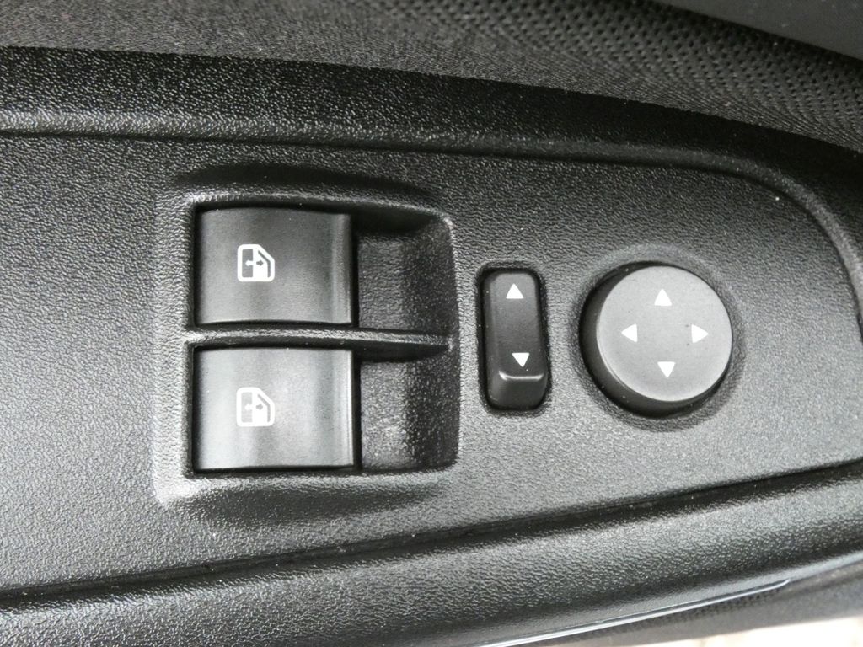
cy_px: 324
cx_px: 432
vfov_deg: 33.6
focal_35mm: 43
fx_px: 1072
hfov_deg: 43.9
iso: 1600
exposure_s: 1/50
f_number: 5
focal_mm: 7.8
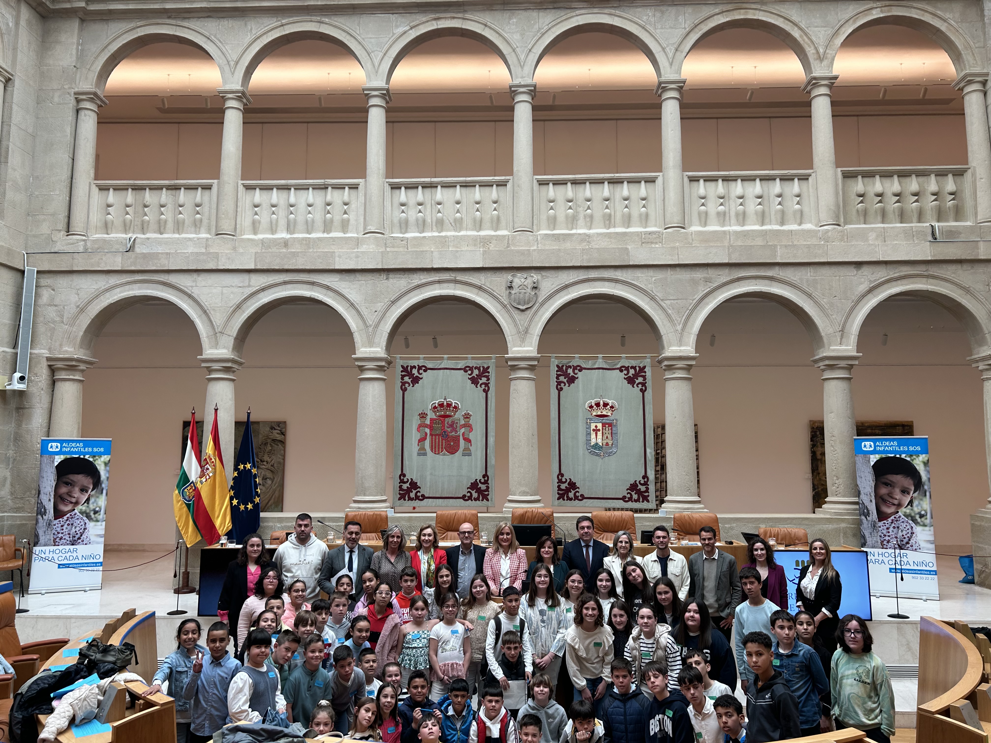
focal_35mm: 26
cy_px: 372
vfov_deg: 53.1
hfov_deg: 67.3
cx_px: 496
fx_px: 744
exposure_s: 1/114
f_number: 1.5
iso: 32
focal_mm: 5.7
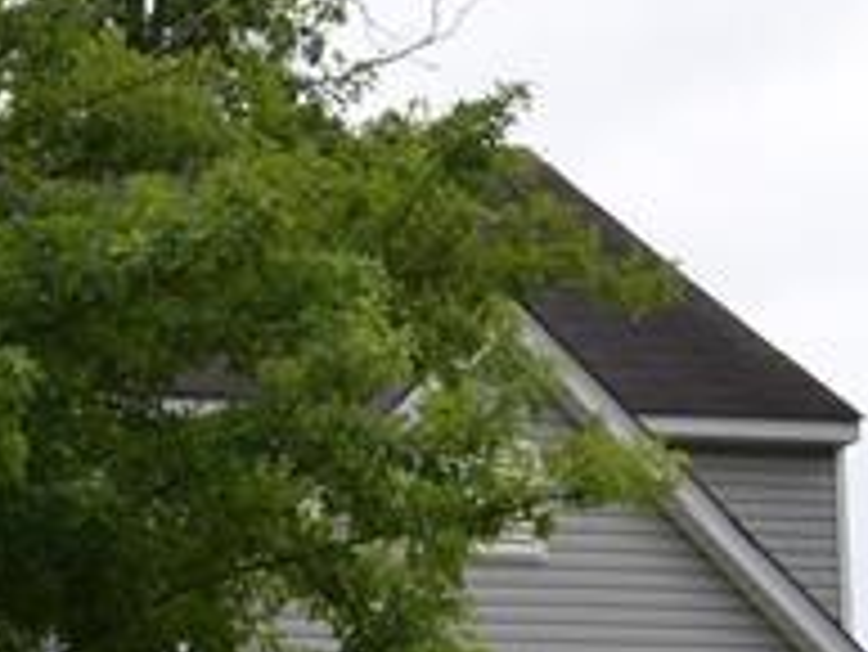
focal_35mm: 124
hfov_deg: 15.0
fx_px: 3111
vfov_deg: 11.8
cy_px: 749
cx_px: -315
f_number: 8
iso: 100
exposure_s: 1/80
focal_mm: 26
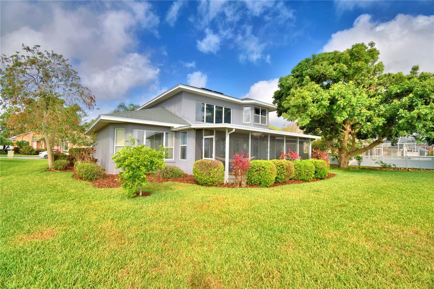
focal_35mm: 15
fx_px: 181
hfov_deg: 100.4
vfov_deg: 77.3
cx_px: 217
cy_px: 144
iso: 100
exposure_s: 1/1000
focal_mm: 10
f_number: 4.5
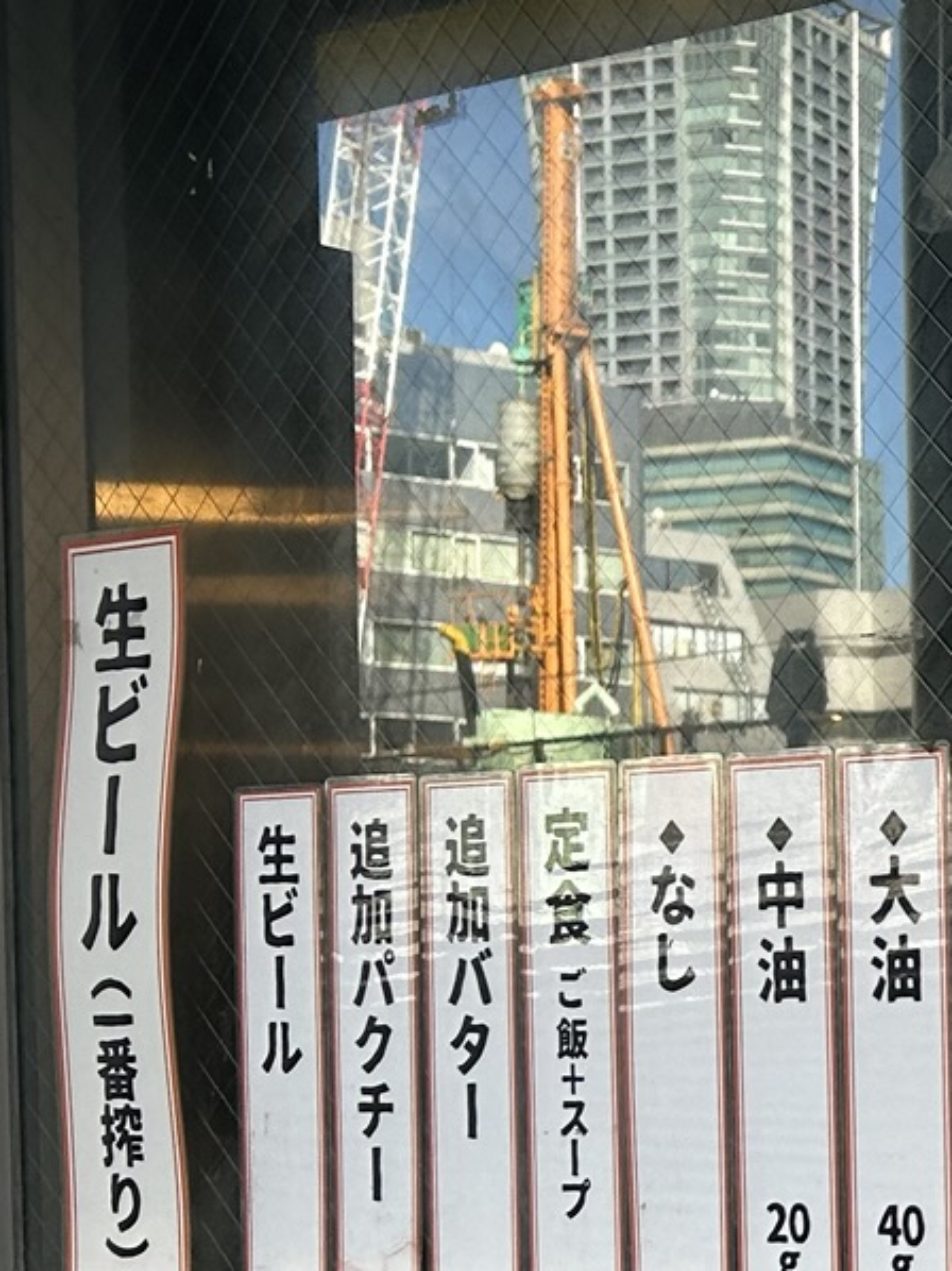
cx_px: 1507
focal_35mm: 87
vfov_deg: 22.1
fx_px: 3192
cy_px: 1080
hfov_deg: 15.4
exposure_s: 1/572
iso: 50
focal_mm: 5.7
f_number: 1.5
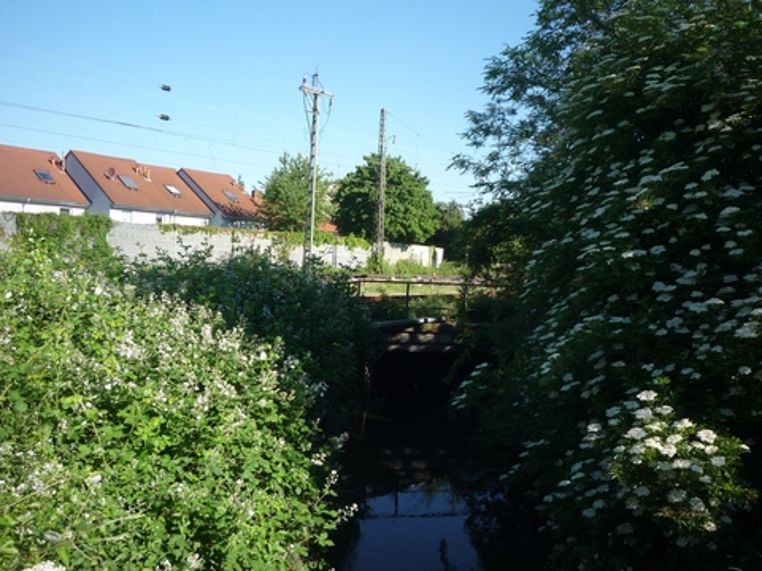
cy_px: 286
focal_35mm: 32
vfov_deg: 44.2
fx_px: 704
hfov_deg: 56.8
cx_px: 381
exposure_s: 1/400
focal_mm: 5.2
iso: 100
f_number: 4
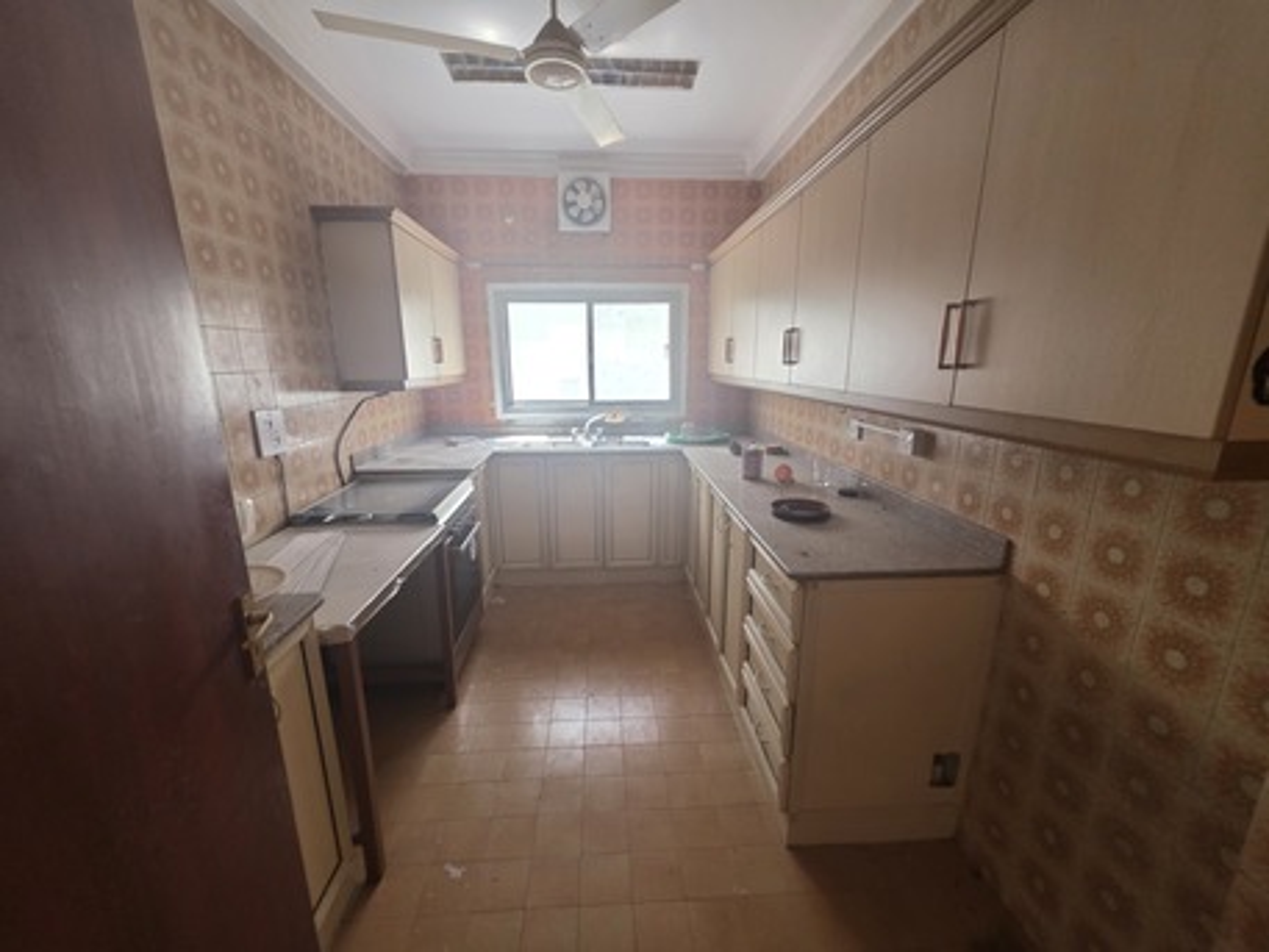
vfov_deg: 89.9
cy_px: 476
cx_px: 634
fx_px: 477
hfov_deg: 106.2
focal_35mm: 13
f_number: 1.9
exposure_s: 1/50
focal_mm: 2.2
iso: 320
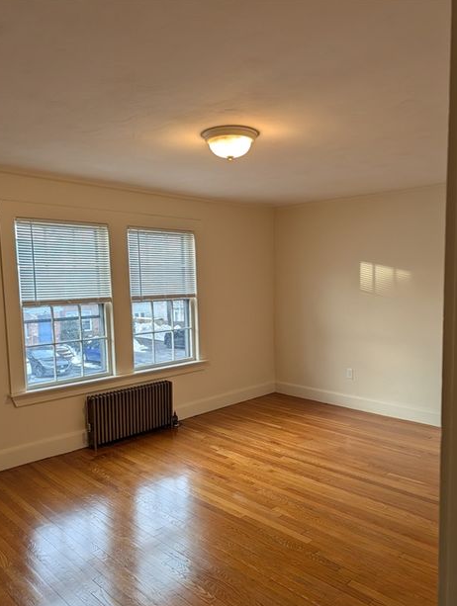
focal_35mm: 26
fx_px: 456
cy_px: 325
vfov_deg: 67.1
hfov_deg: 53.2
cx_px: 234
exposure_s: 1/234
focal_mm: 6.9
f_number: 1.68
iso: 127
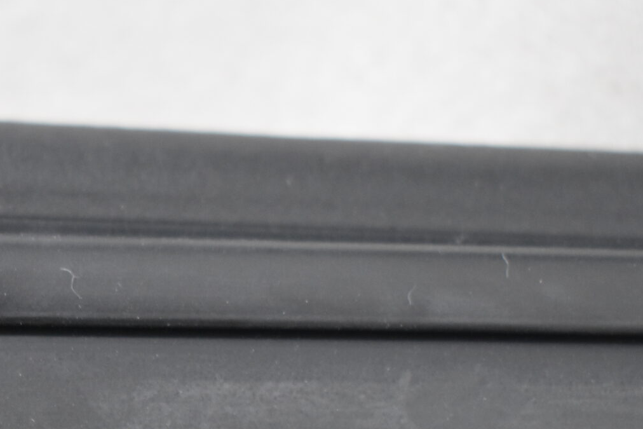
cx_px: 57
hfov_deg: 15.7
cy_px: 472
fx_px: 2304
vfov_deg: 10.5
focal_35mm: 129
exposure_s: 1/60
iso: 1100
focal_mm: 34
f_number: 4.5
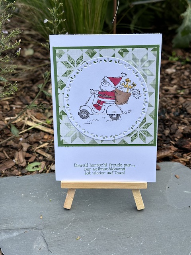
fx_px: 353
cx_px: 96
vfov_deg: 39.7
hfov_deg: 30.3
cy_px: 128
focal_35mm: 48
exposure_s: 1/816
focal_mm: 6.86
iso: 64
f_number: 1.78
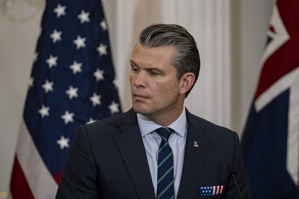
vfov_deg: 4.6
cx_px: 150
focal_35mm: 300
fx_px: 2491
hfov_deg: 6.9
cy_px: 100
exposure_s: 1/400
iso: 640
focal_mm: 200
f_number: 2.8
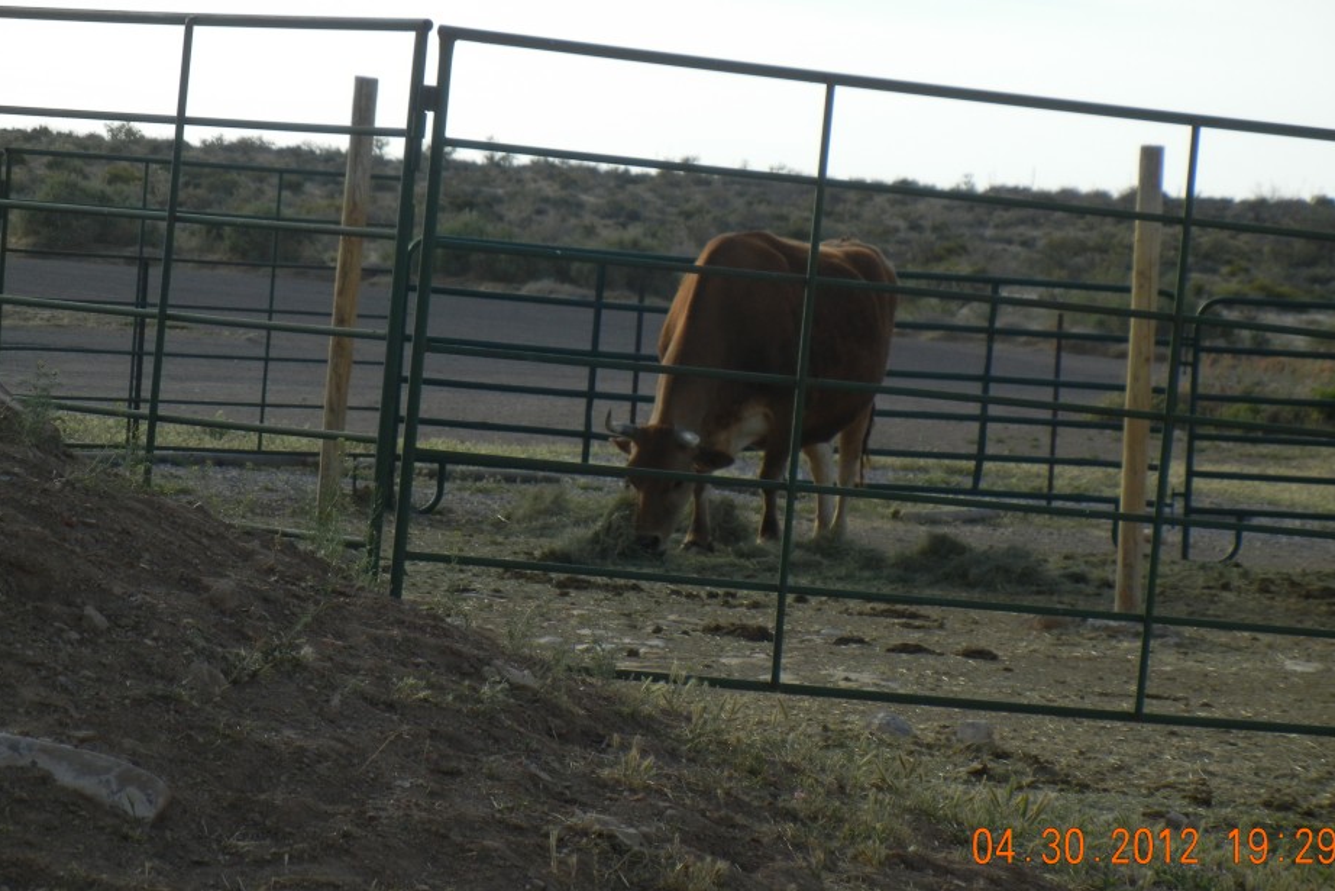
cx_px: 686
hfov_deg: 10.2
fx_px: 7454
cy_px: 406
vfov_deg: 6.8
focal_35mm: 201
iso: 160
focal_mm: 31.4
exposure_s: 1/781
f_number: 4.6
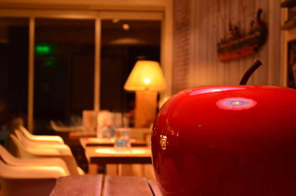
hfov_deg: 24.7
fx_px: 677
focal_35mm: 82
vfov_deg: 16.5
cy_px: 98
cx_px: 148
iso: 3200
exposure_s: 1/30
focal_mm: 55
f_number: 5.6
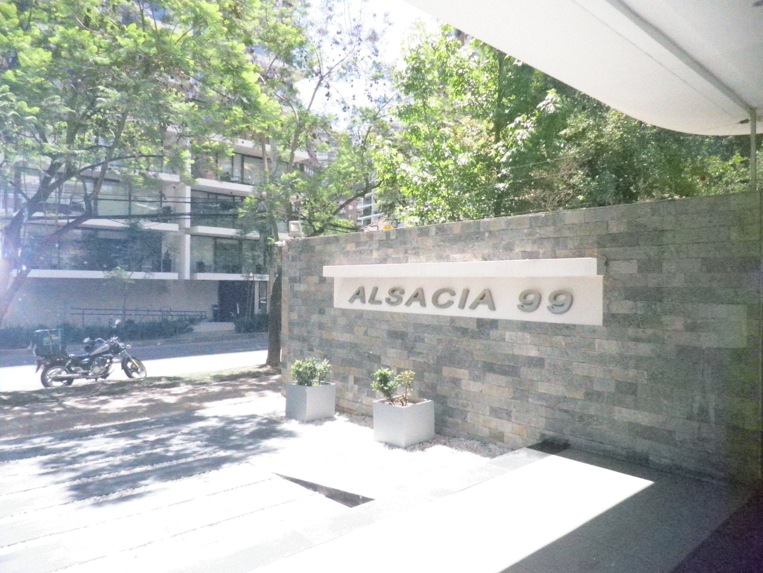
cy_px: 286
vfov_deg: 56.8
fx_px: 529
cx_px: 382
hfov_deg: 71.6
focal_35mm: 24
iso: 1600
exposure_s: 1/500
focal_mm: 4.3
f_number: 8.3
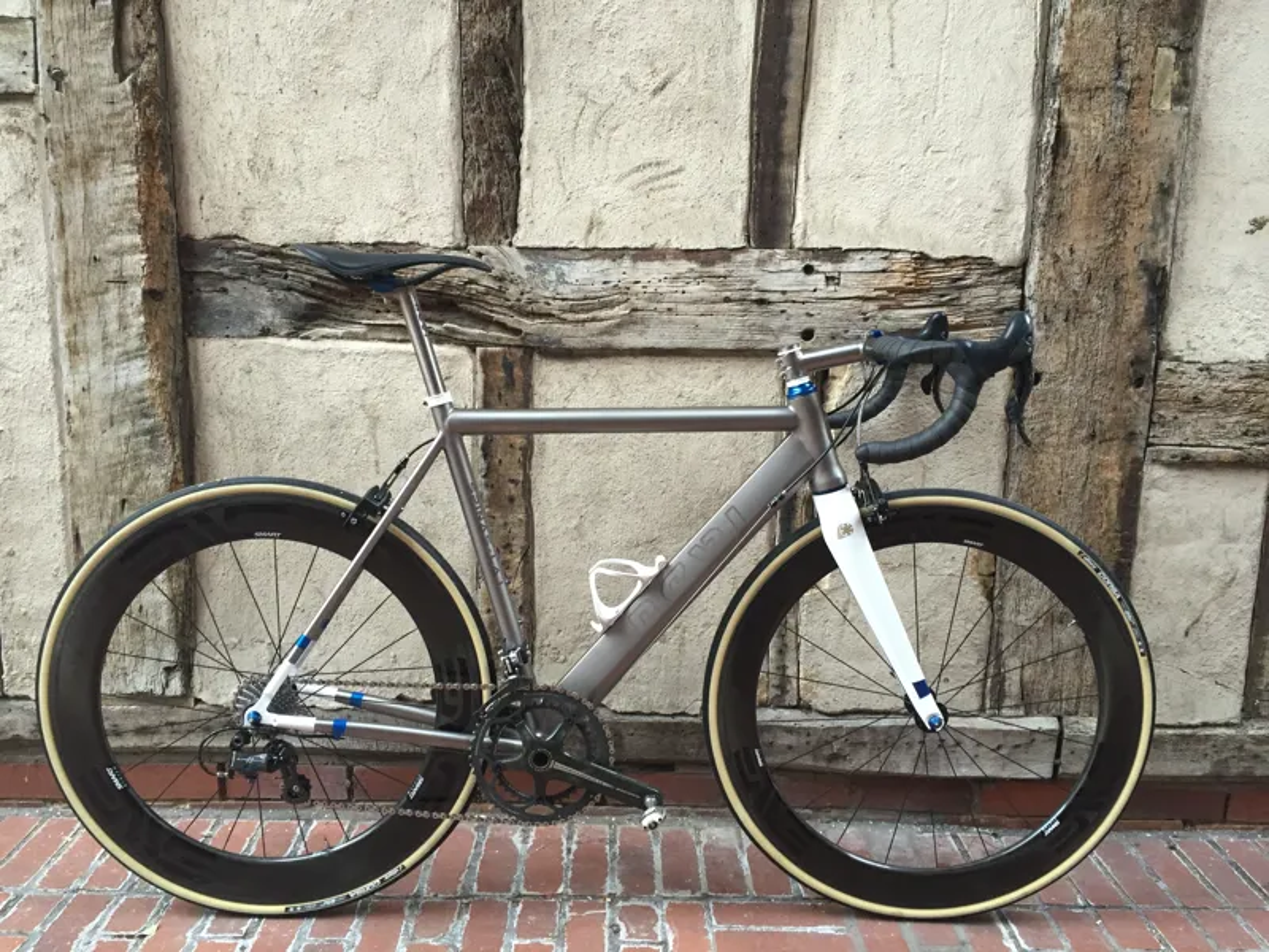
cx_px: 634
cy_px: 476
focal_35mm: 29
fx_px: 1063
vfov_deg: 48.2
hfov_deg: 61.7
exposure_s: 1/33
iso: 125
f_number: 2.2
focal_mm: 4.15
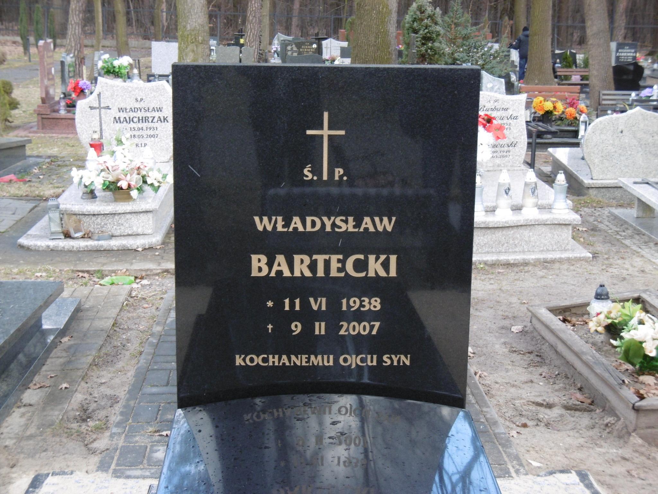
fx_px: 1122
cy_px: 247
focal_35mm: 59
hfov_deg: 32.7
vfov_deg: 24.8
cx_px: 329
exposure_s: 1/60
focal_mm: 10.5
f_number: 4.2
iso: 160
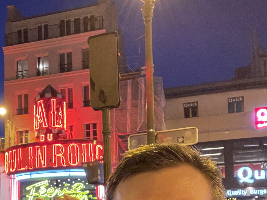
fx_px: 363
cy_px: 195
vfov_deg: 29.1
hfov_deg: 37.9
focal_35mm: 47
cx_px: 31
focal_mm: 2.71
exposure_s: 1/25
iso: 500
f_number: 2.2
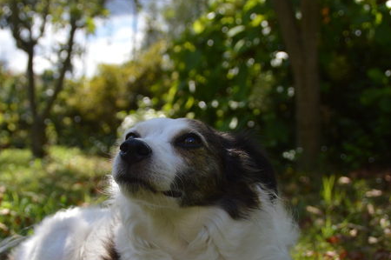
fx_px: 694
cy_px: 163
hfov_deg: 31.3
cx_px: 149
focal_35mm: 64
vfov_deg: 21.1
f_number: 5.6
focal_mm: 32
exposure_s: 1/1250
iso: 400
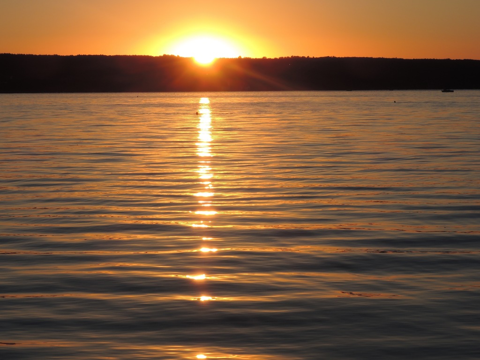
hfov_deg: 16.4
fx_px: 1664
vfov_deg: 12.3
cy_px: 180
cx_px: 240
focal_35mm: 120
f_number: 7.1
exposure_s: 1/320
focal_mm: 25.5
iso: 80
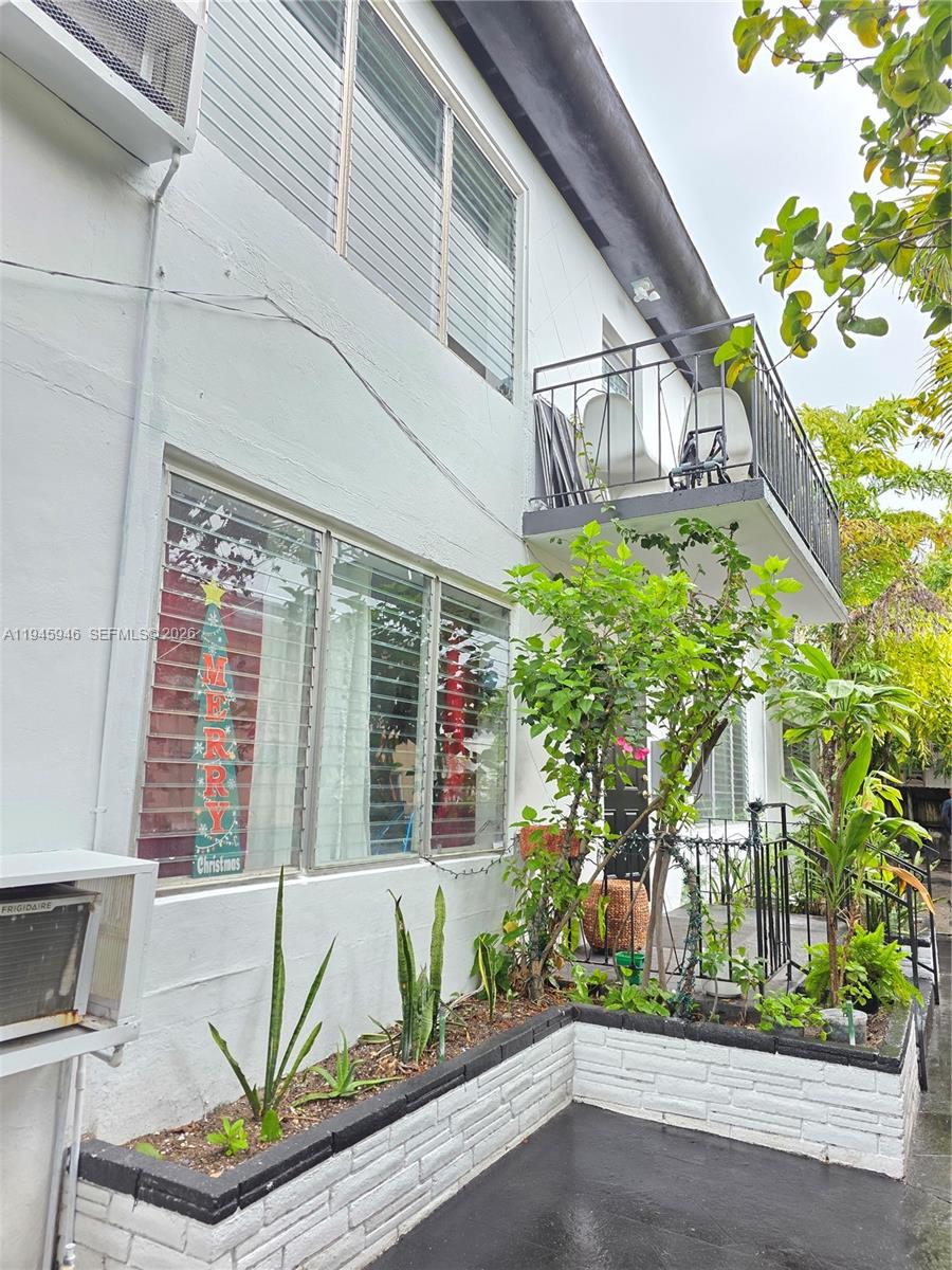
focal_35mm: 23
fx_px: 843
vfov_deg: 73.9
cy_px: 635
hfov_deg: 58.9
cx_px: 476
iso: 125
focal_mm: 6.3
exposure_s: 1/180
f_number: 1.7
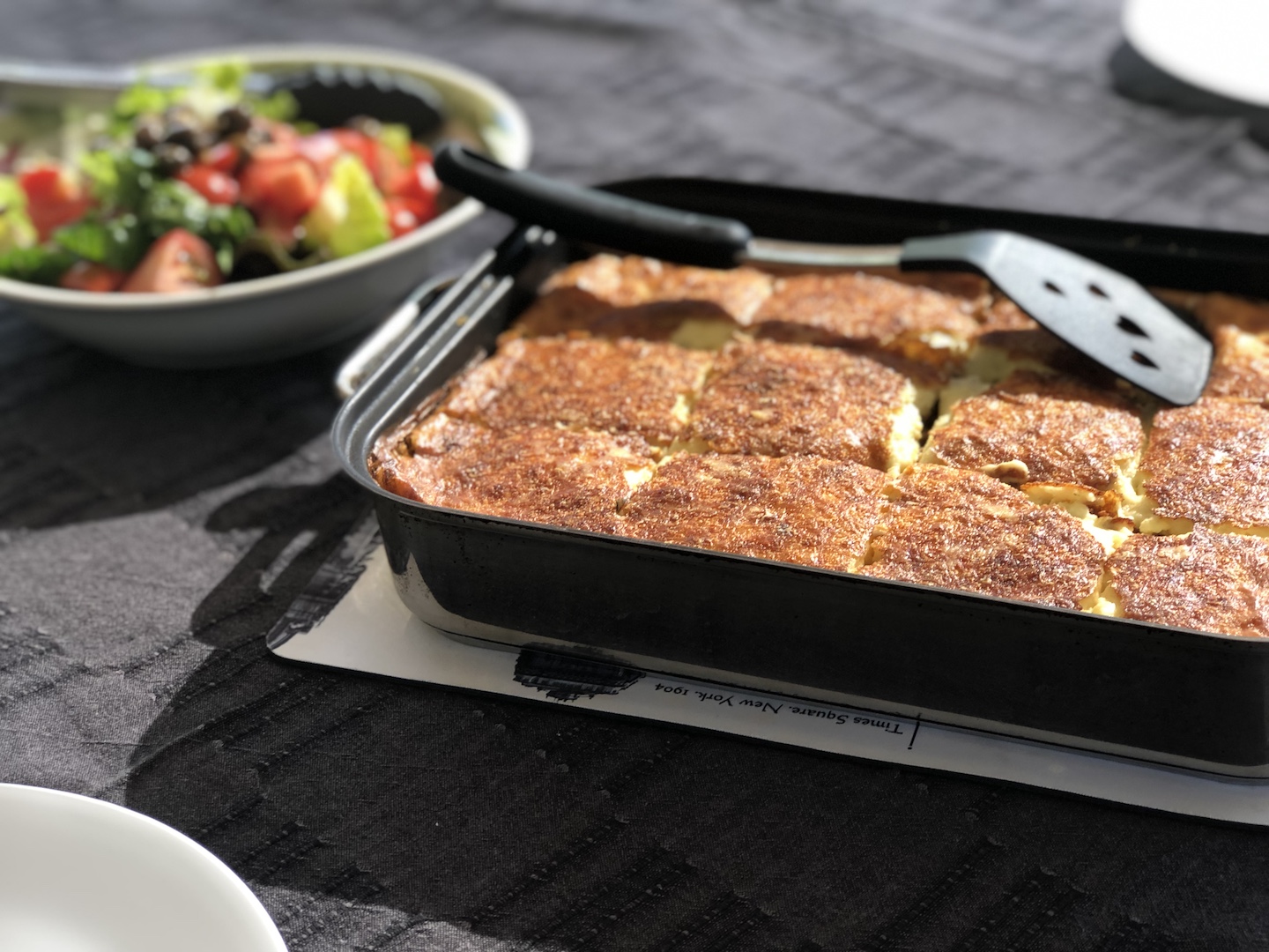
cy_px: 476
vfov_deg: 25.7
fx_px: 2090
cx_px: 634
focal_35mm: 57
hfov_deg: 33.8
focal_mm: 6.6
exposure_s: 1/40
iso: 20
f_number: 2.8
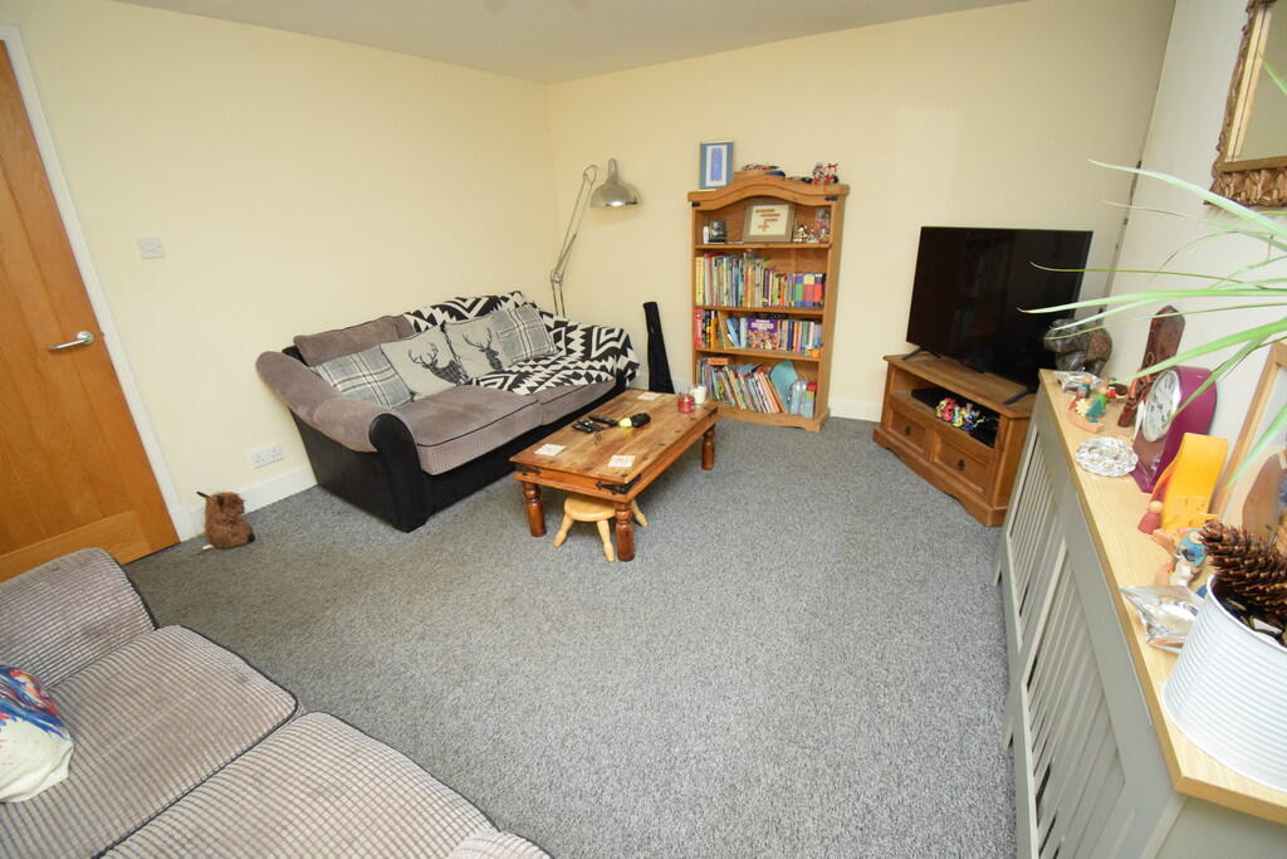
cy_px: 430
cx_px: 644
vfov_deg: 77.3
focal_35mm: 15
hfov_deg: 100.4
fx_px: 536
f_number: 4.5
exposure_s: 1/60
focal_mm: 10
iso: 3200
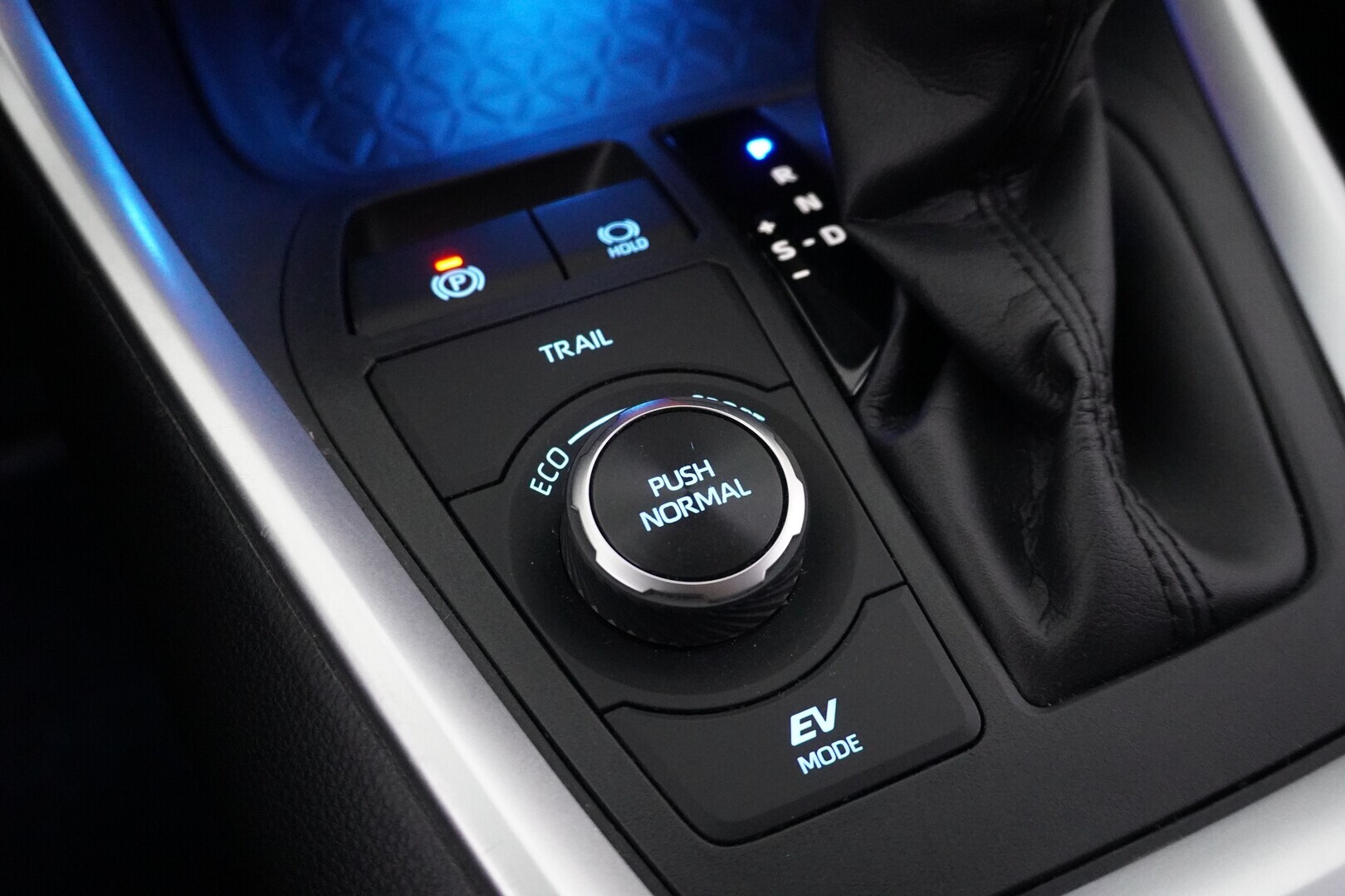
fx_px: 1177
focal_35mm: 32
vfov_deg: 41.7
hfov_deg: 59.5
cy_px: 448
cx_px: 672
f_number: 4
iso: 6400
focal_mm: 21
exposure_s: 1/40
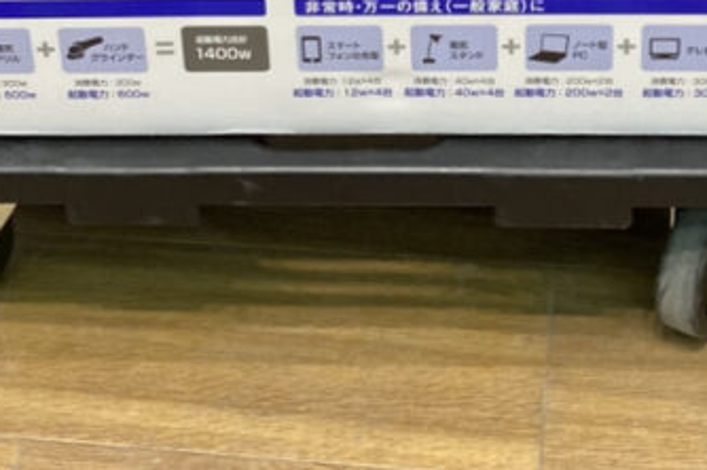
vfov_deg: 15.0
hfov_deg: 24.5
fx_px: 1628
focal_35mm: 83
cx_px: 411
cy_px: -275
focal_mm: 4.25
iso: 125
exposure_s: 1/118
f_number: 1.8
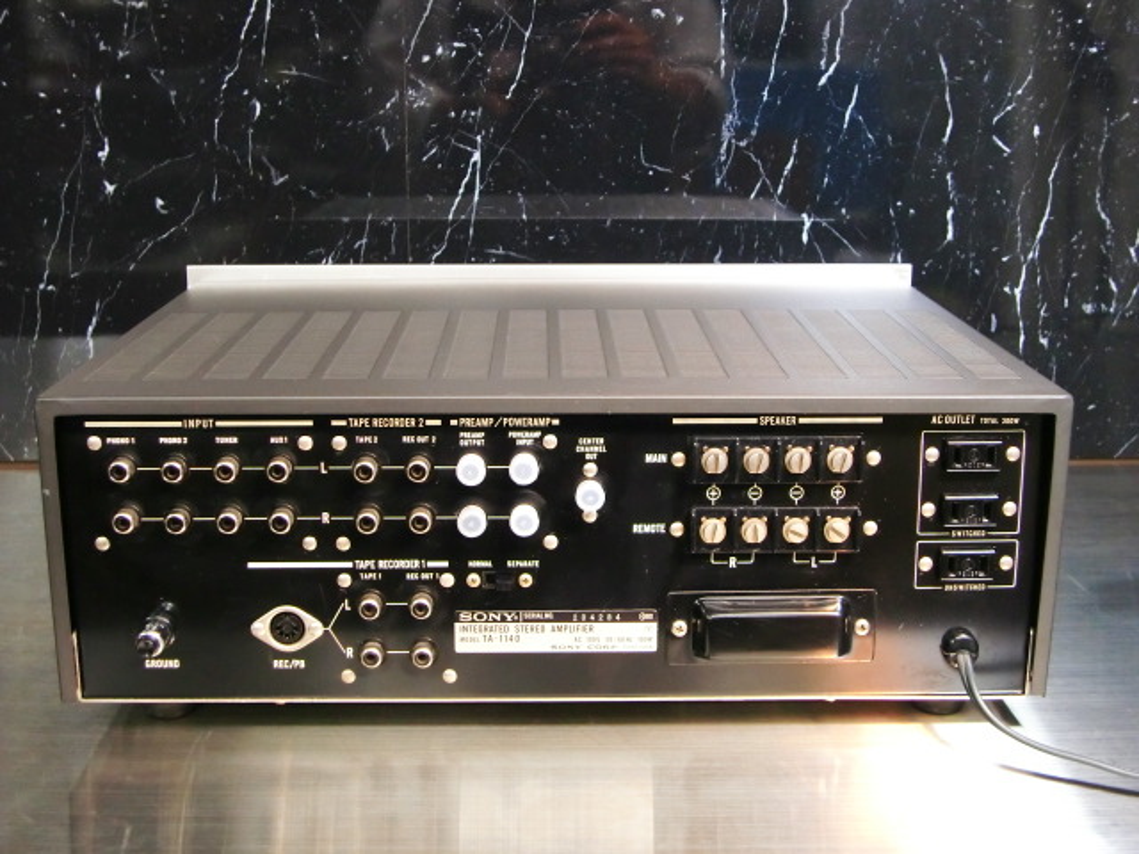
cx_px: 570
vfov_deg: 31.5
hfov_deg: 41.2
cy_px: 427
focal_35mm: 46
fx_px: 1514
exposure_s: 1/50
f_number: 3.3
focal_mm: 8.2
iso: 400
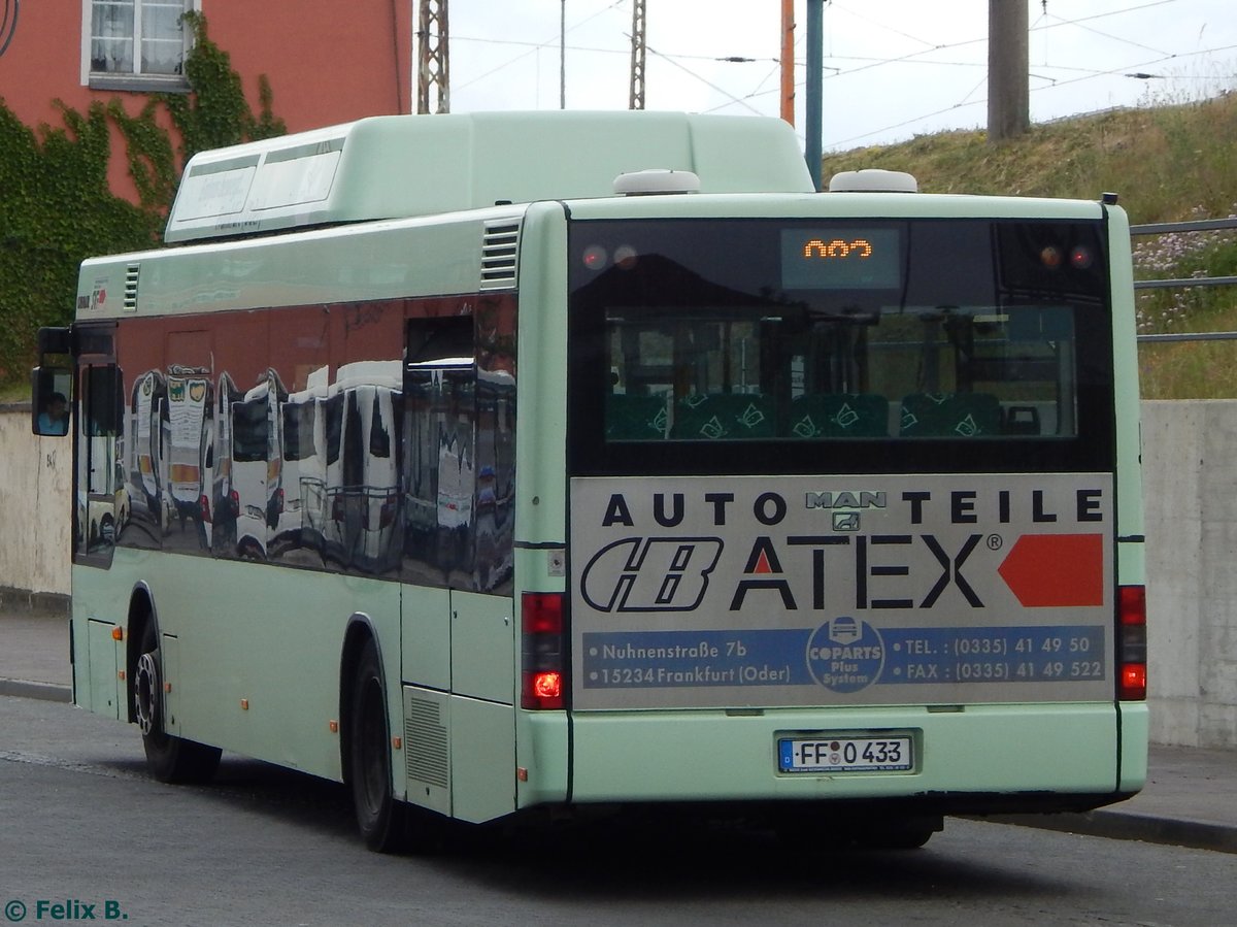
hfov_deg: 17.3
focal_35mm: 114
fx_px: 4072
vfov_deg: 13.0
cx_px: 618
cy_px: 464
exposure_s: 1/500
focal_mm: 20.5
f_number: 4.6
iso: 125
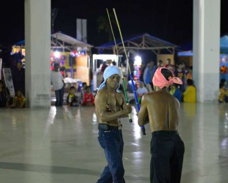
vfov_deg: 15.0
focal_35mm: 103
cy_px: 91
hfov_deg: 18.6
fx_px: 695
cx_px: 126
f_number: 2.8
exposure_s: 1/80
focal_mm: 70
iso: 5600
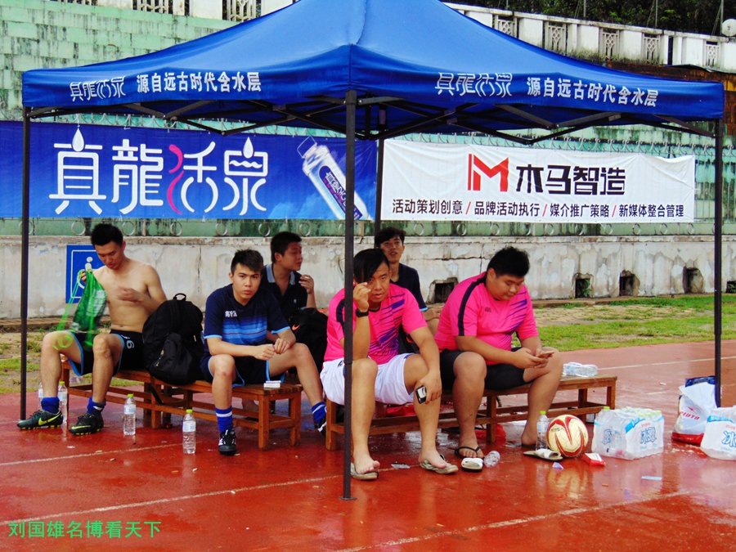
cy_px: 276
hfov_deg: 27.4
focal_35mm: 71
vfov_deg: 20.7
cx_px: 368
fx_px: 1510
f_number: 3.7
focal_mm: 12.8
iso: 160
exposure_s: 1/30
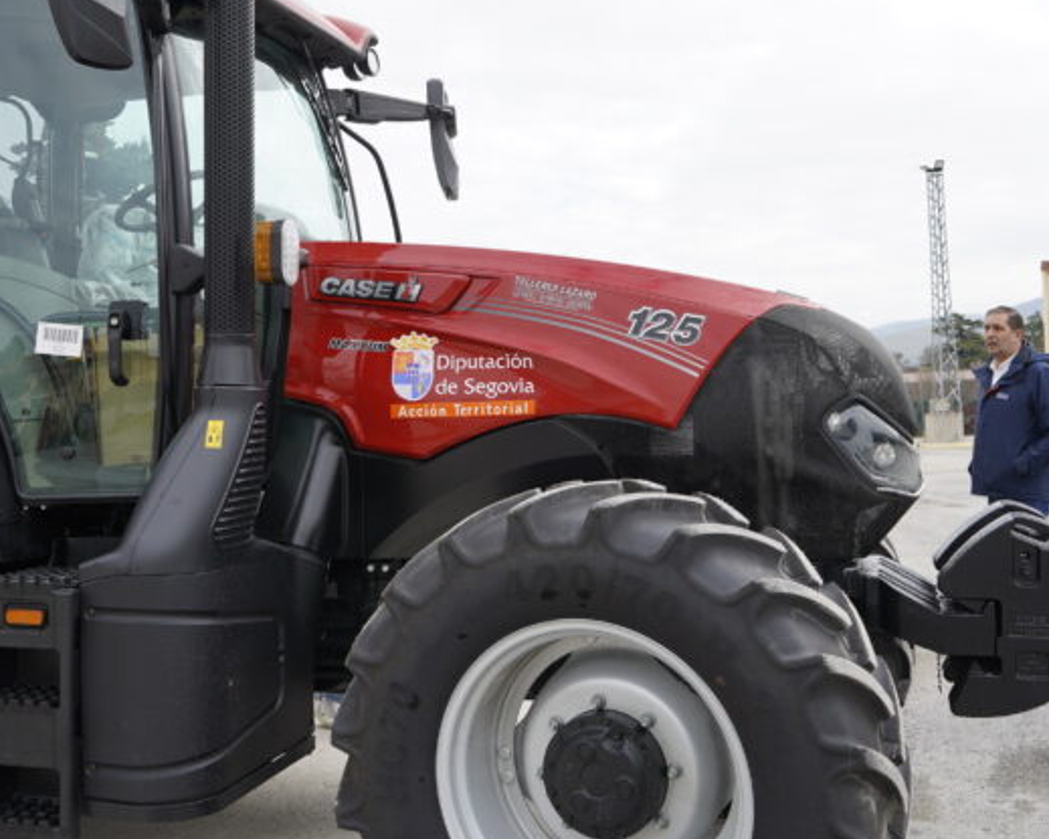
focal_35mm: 42
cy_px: 365
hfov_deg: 43.8
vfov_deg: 35.6
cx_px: 546
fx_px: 1304
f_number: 6.7
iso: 100
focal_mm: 31
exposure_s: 1/200
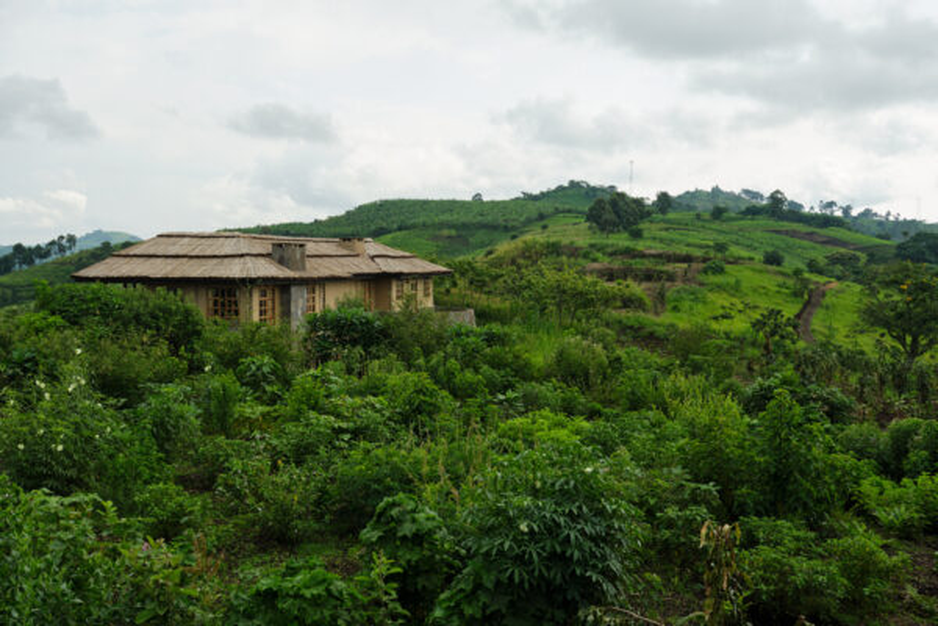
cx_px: 469
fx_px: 860
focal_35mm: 33
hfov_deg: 57.2
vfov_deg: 40.0
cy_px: 313
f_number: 4.5
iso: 160
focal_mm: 22
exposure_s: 1/500
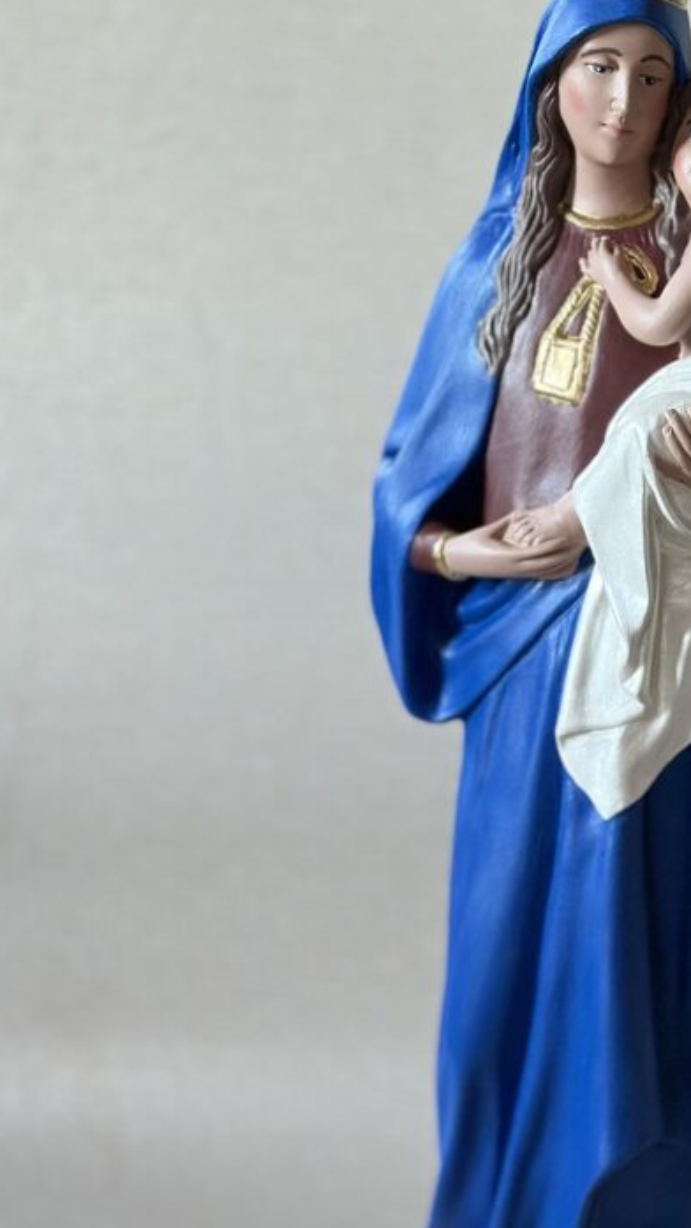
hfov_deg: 15.0
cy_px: 704
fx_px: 2606
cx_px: 612
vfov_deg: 26.5
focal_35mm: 80
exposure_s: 1/60
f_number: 1.78
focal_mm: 6.86
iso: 320
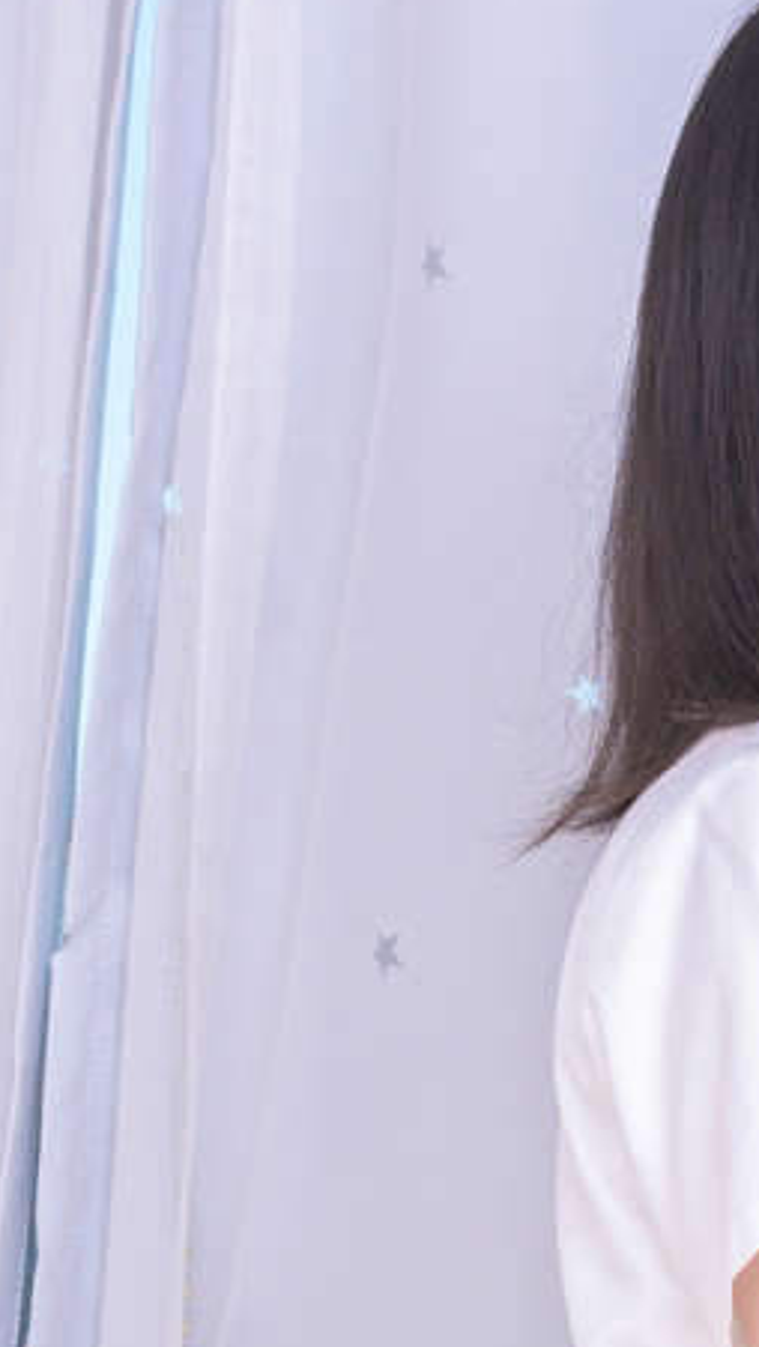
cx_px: 1617
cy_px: 1882
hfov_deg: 5.7
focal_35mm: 209
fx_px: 7471
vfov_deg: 10.0
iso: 500
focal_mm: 50
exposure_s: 1/160
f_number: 8
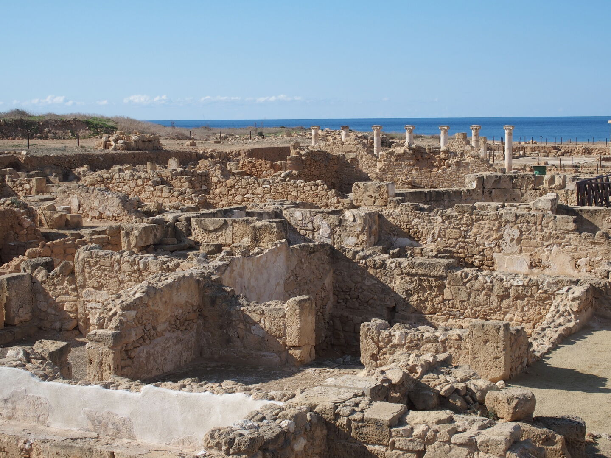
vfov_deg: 23.7
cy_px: 229
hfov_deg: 31.2
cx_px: 306
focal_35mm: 62
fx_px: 1094
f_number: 4
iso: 100
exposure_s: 1/800
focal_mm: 13.2
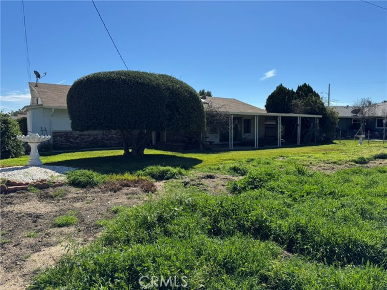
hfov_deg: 71.6
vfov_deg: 56.8
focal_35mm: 24
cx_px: 194
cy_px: 145
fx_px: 268
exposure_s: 1/4950
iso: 80
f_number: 1.78
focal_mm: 6.76
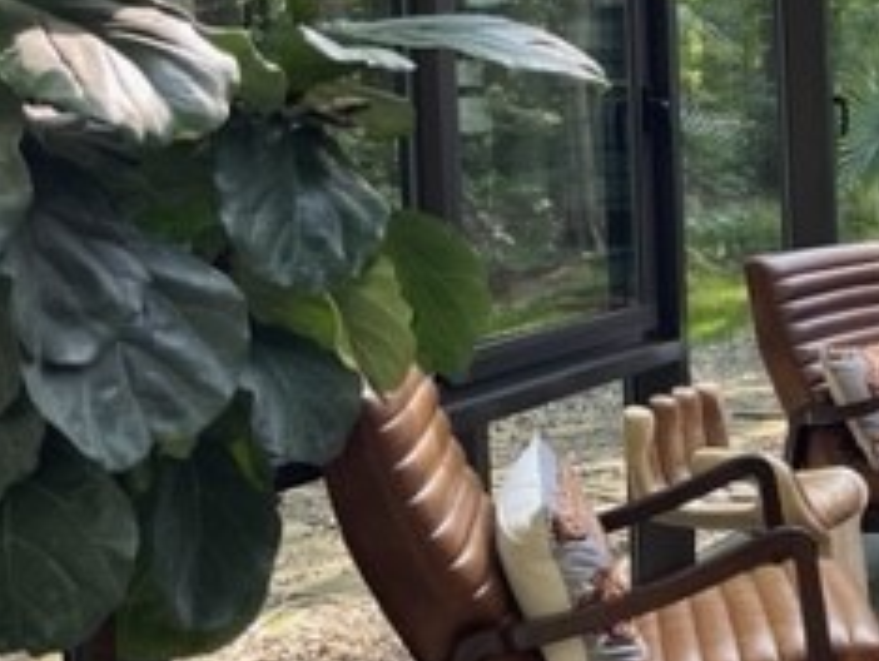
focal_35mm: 71
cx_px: 1074
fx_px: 1805
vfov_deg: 20.6
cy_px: 192
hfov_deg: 24.6
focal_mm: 5.1
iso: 100
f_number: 1.6
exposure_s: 1/121
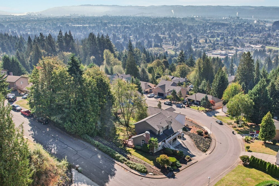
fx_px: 287
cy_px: 121
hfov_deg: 51.6
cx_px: 165
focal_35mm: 37
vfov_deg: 35.6
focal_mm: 8.4
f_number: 2.8
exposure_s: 1/2000
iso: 100
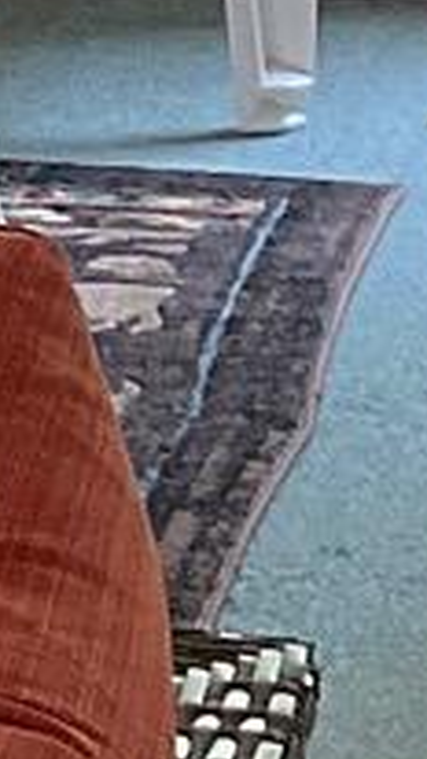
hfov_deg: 3.8
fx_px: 6315
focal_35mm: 314
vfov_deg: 6.9
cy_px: 394
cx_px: -401
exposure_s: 1/60
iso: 80
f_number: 1.8
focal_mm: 3
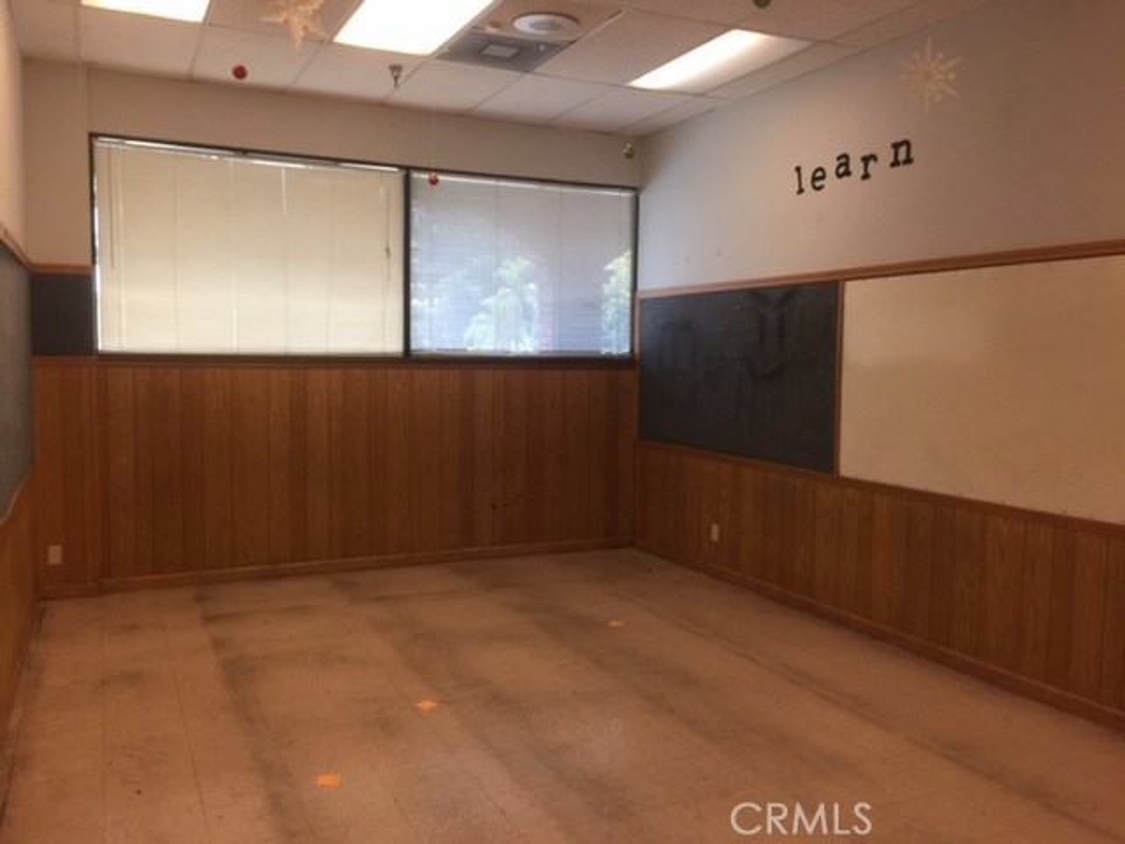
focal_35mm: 29
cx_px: 562
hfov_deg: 61.7
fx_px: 942
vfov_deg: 48.2
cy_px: 422
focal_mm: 4.15
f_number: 2.2
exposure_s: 1/30
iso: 40
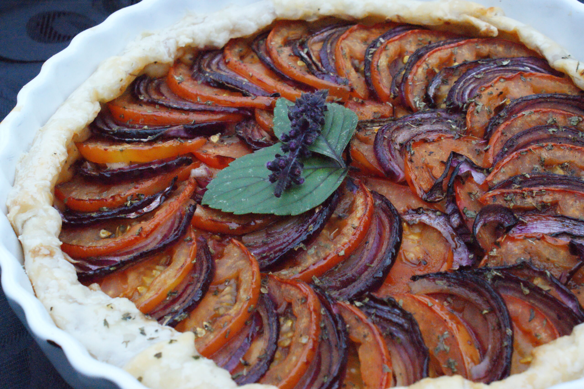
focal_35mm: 60
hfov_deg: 33.4
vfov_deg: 22.6
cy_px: 194
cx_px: 292
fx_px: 973
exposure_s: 1/80
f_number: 10
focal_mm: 40
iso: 3200
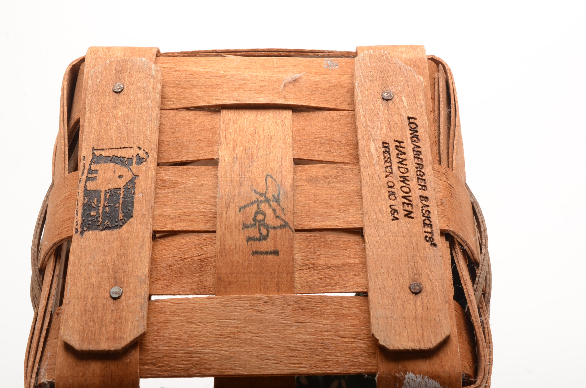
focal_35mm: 68
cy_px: 194
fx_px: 1096
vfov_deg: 20.1
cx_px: 293
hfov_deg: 29.9
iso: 100
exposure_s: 1/200
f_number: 20
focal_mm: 45
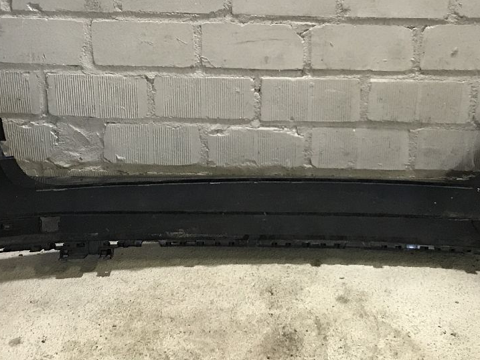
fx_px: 1040
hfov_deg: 26.0
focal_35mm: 75
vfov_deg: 19.6
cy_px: 159
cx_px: 270
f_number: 1.8
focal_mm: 3.99
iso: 100
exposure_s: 1/17
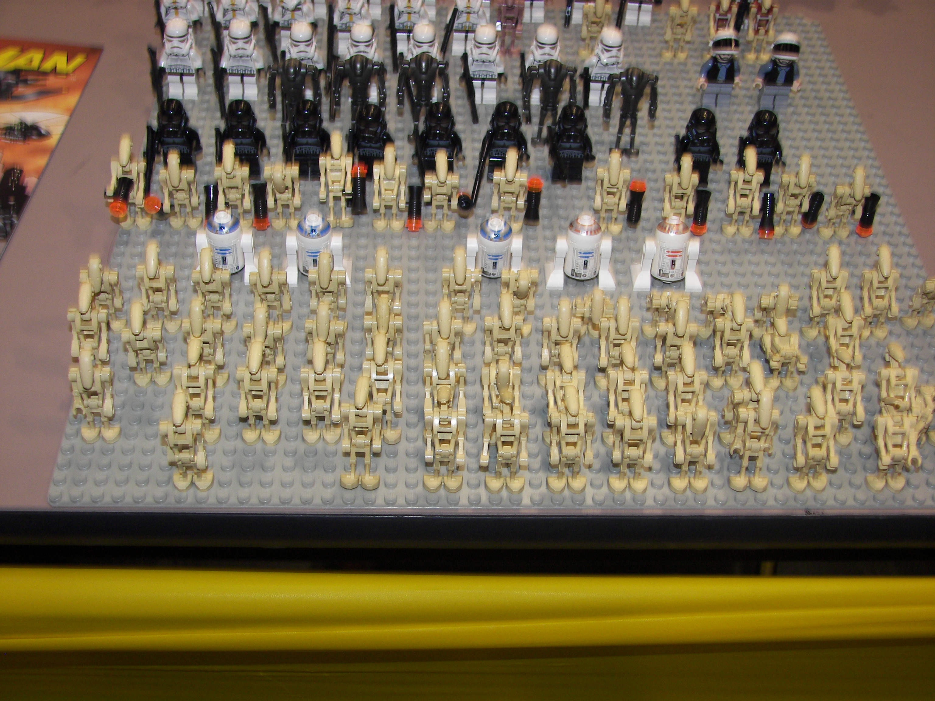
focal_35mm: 48
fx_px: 1297
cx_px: 468
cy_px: 350
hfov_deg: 39.7
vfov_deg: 30.3
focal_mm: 8
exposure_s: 1/30
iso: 64
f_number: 2.8
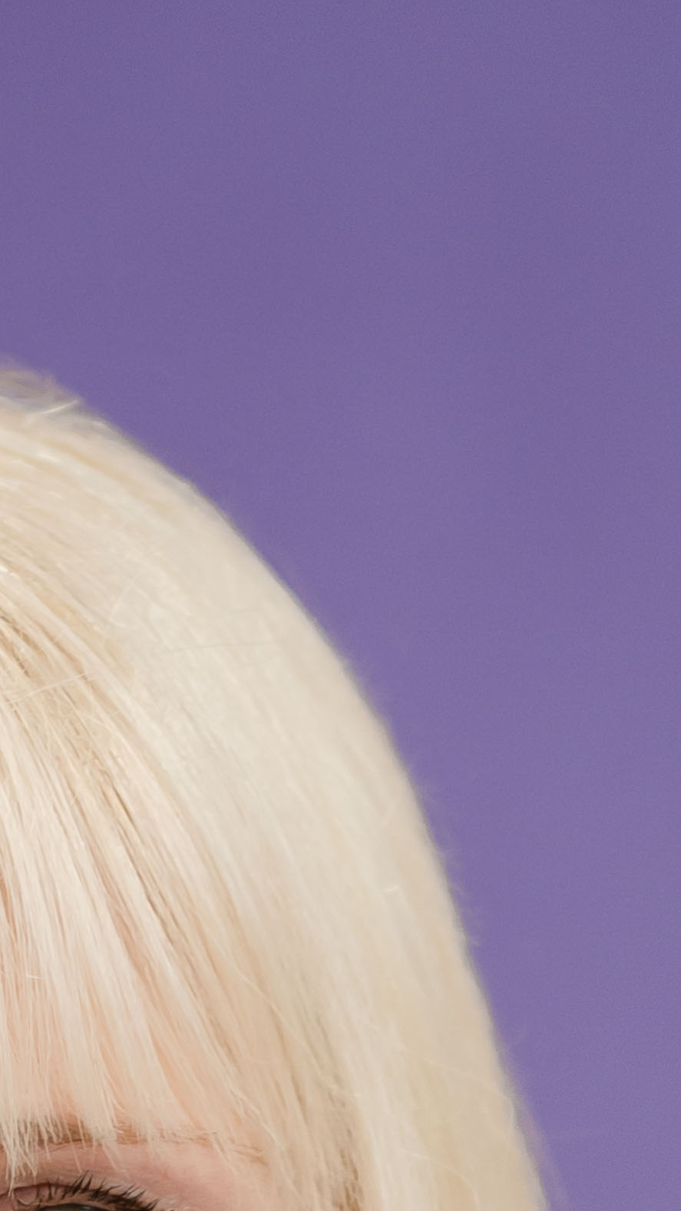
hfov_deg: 2.4
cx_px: -206
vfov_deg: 4.3
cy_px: 2222
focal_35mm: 497
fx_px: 15954
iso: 320
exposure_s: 1/250
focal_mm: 85
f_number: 1.8
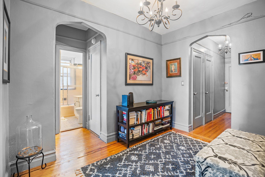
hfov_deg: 93.3
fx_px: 125
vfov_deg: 70.4
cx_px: 132
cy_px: 88
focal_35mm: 17
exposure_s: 1/1.25
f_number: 5.6
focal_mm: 17
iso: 200
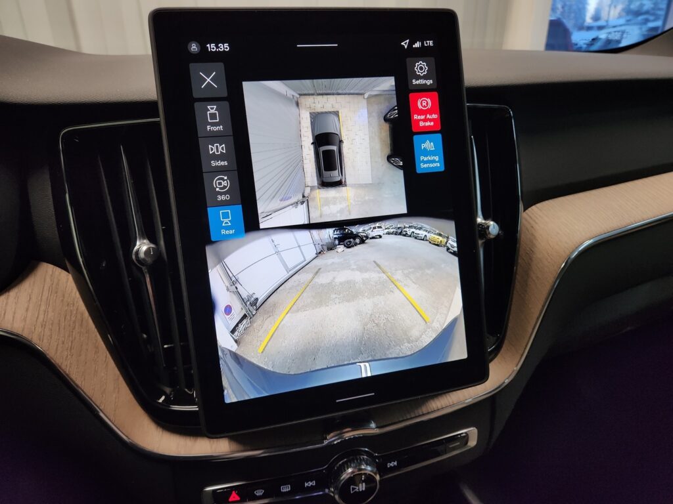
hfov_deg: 73.9
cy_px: 252
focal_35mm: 23
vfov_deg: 58.9
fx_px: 447
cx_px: 336
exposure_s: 1/180
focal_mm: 5.4
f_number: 1.8
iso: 125
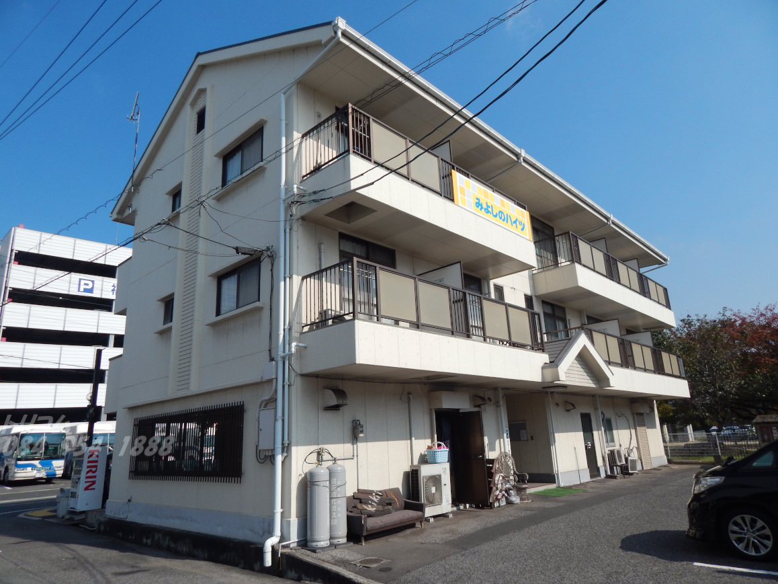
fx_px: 517
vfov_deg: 58.9
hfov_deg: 73.9
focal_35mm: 23
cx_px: 389
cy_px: 292
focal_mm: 4
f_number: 6
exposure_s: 1/800
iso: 125
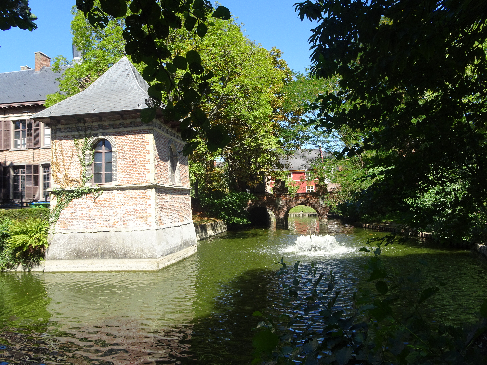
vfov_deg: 56.8
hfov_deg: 71.6
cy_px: 182
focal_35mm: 24
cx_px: 244
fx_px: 338
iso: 80
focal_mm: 4.1
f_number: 3.5
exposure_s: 1/400
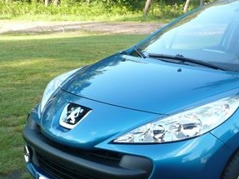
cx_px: 227
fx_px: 490
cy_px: 107
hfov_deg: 26.3
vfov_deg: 20.7
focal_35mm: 71
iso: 100
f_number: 3.6
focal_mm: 5.5
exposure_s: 1/60
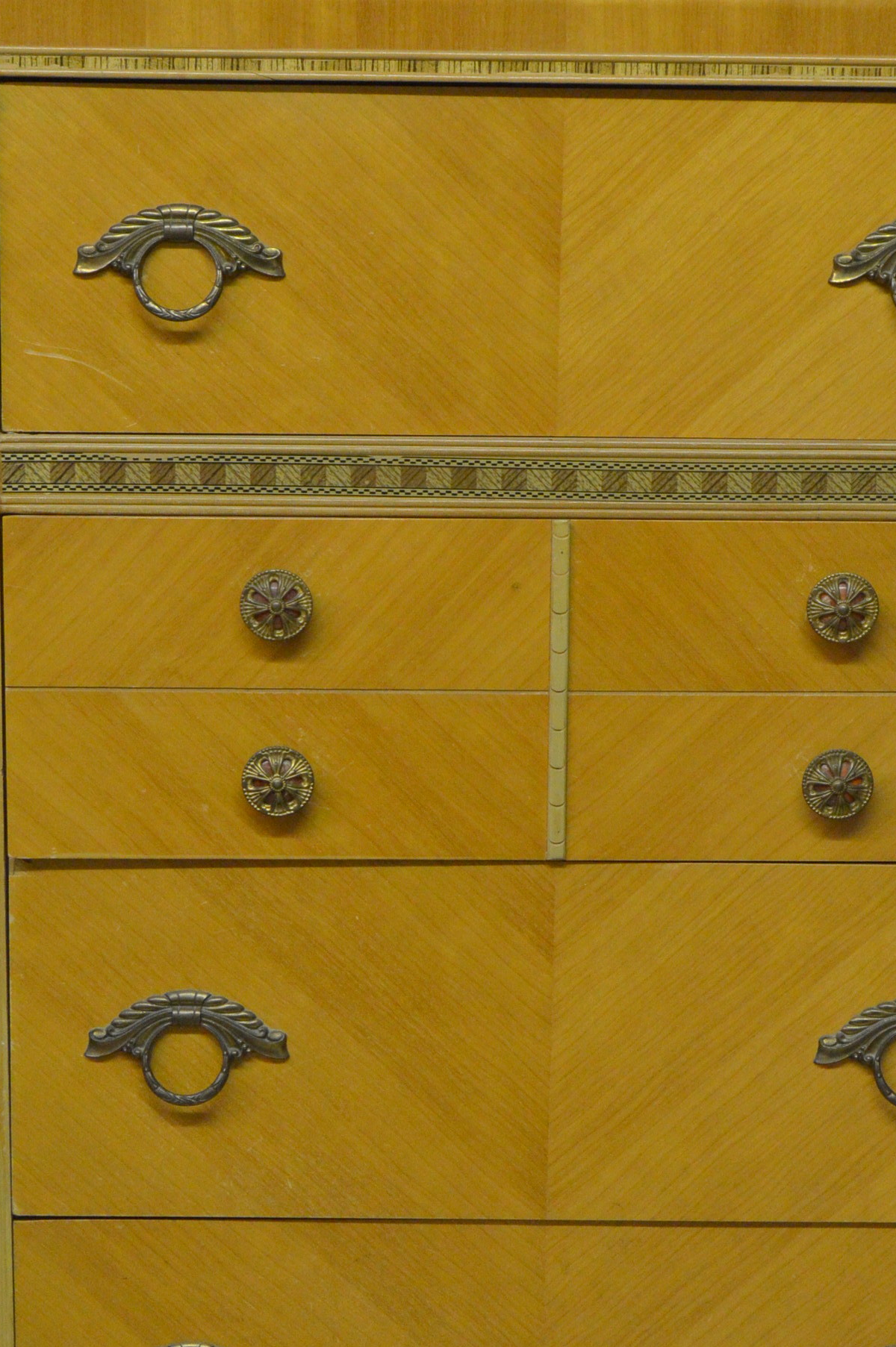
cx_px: 544
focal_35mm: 85
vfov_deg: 23.9
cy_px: 704
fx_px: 3179
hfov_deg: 16.0
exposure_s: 1/40
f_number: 6.3
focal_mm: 34
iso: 1600
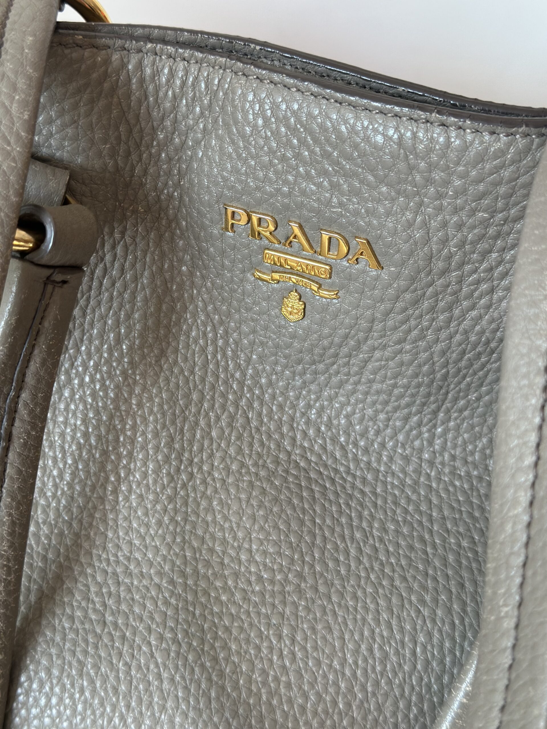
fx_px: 1011
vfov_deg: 39.7
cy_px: 364
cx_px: 274
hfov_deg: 30.3
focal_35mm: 48
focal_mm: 6.86
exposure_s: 1/60
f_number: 1.78
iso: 125
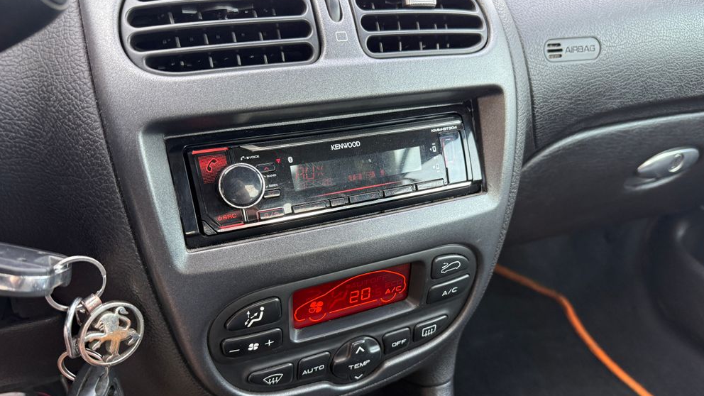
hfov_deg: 69.8
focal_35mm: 27
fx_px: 504
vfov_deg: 42.8
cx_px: 363
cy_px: 229
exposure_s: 1/121
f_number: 1.78
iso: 200
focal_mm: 6.76
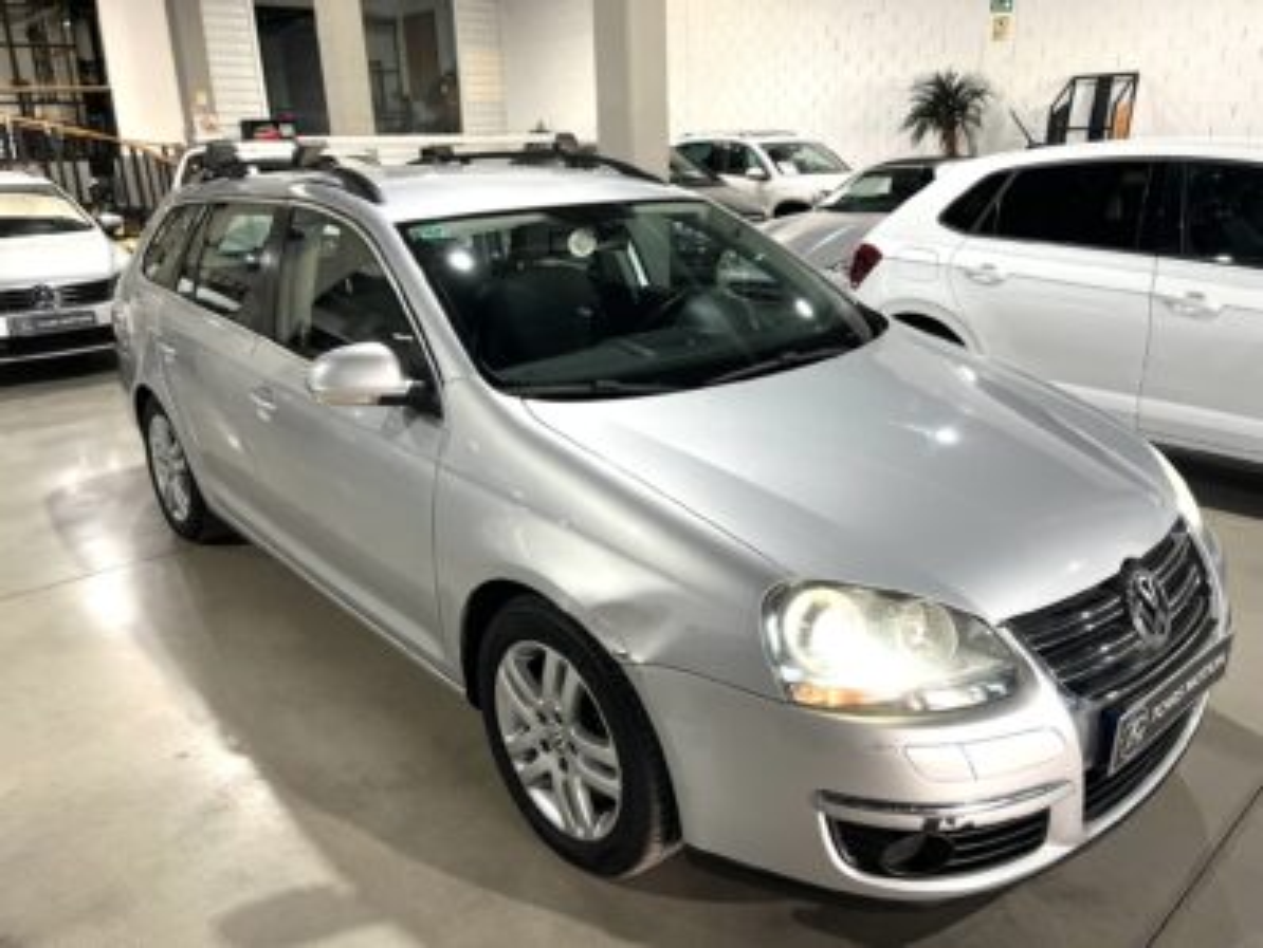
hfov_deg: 67.3
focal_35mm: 26
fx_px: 949
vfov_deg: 53.1
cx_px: 632
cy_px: 474
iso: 100
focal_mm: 5.1
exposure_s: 1/100
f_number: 1.6
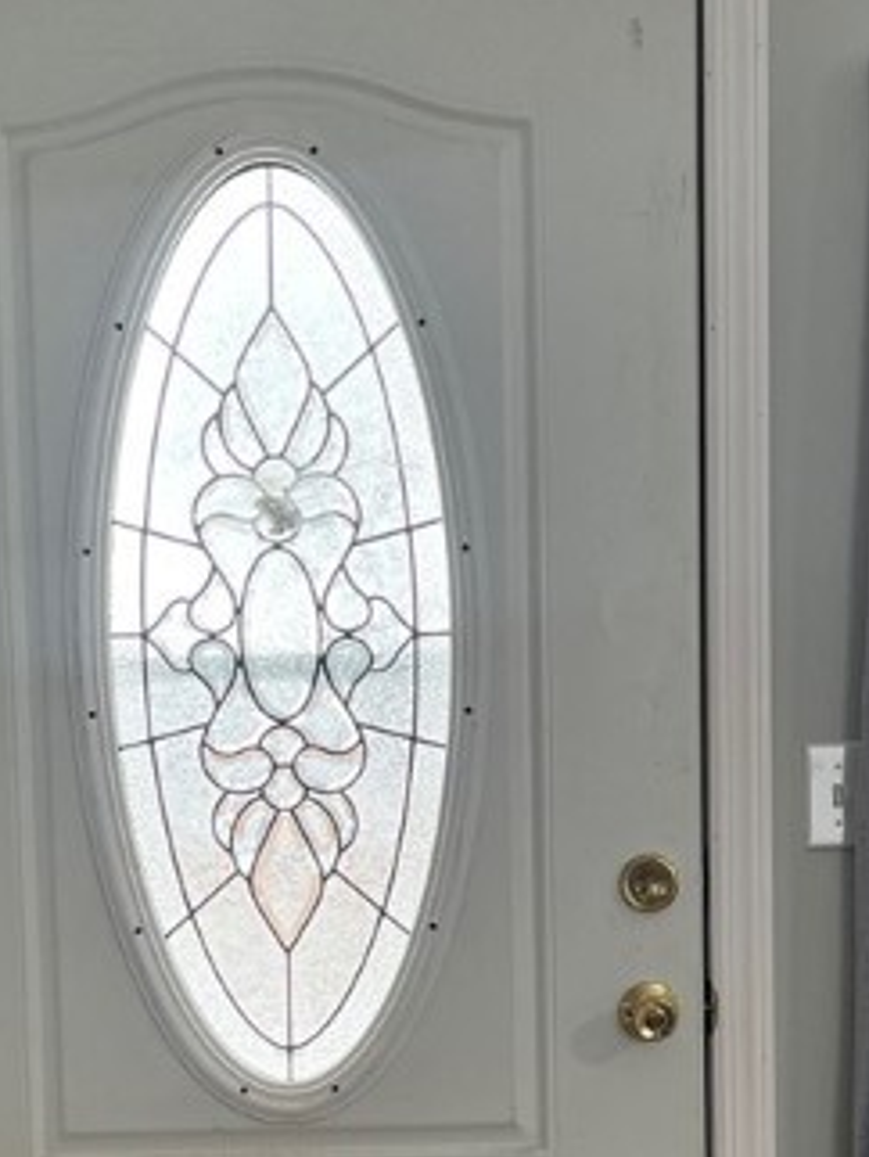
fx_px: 2073
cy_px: 934
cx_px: 499
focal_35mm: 62
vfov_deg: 30.4
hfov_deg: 23.7
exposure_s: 1/120
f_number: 1.6
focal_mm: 5.1
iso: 80
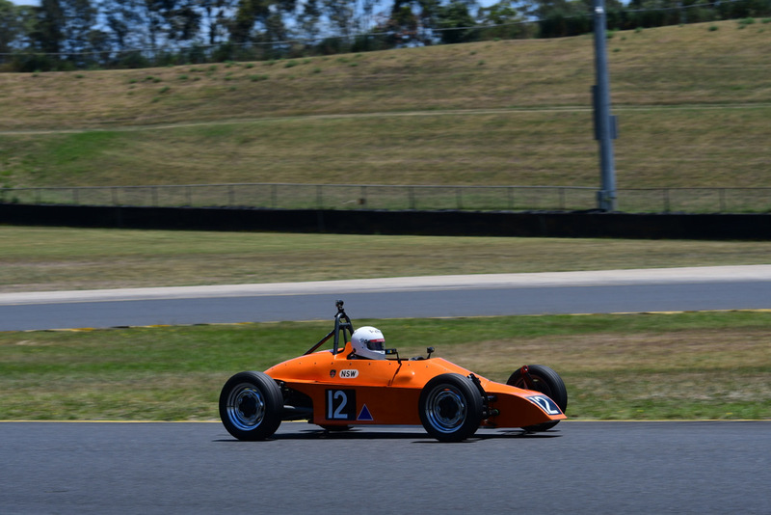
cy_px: 258
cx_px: 386
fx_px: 3856
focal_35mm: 180
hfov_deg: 11.4
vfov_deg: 7.6
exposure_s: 1/320
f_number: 11
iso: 160
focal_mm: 120
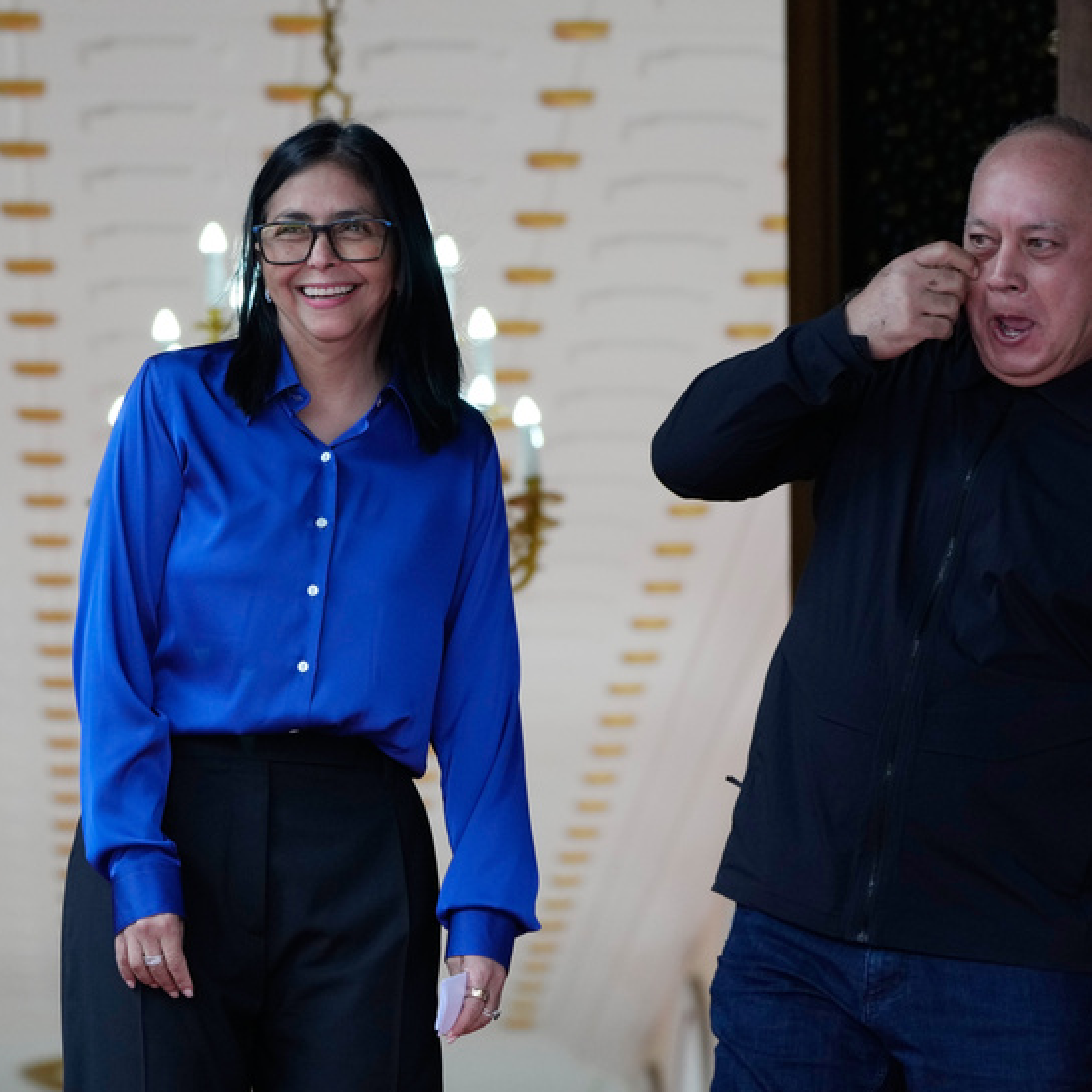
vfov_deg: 7.8
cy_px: 527
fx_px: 7995
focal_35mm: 224
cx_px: 369
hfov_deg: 7.8
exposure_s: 1/400
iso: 1250
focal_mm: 141
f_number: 7.1
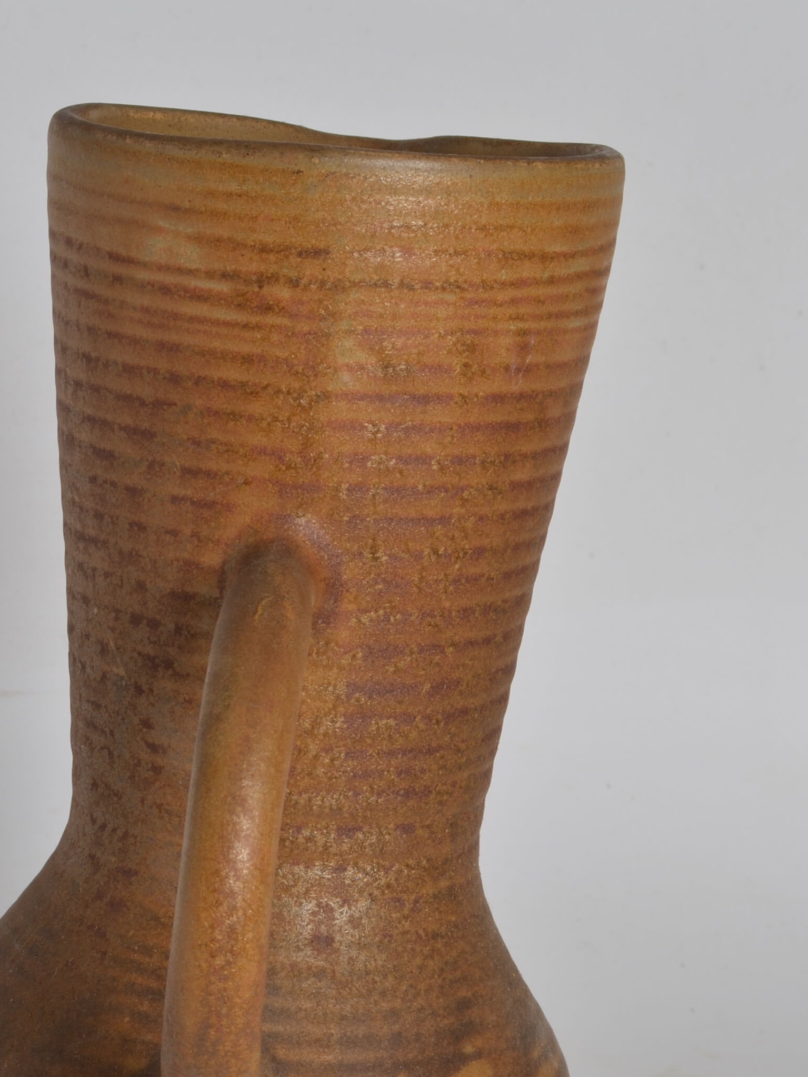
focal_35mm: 130
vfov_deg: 15.1
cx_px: 294
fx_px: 4045
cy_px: 695
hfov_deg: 11.4
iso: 100
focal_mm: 50
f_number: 14
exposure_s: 1/125
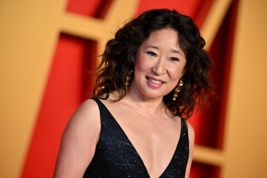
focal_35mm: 195
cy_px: 89
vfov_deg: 7.0
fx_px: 1446
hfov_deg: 10.5
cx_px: 134
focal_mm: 195
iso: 2000
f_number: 2.8
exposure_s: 1/1600
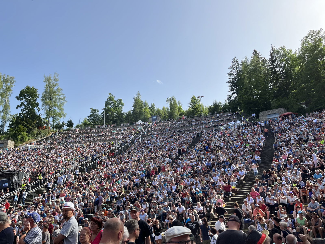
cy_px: 122
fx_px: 244
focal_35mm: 26
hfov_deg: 67.3
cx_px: 162
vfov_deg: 53.1
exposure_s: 1/2222
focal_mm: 5.1
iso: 50
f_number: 1.6
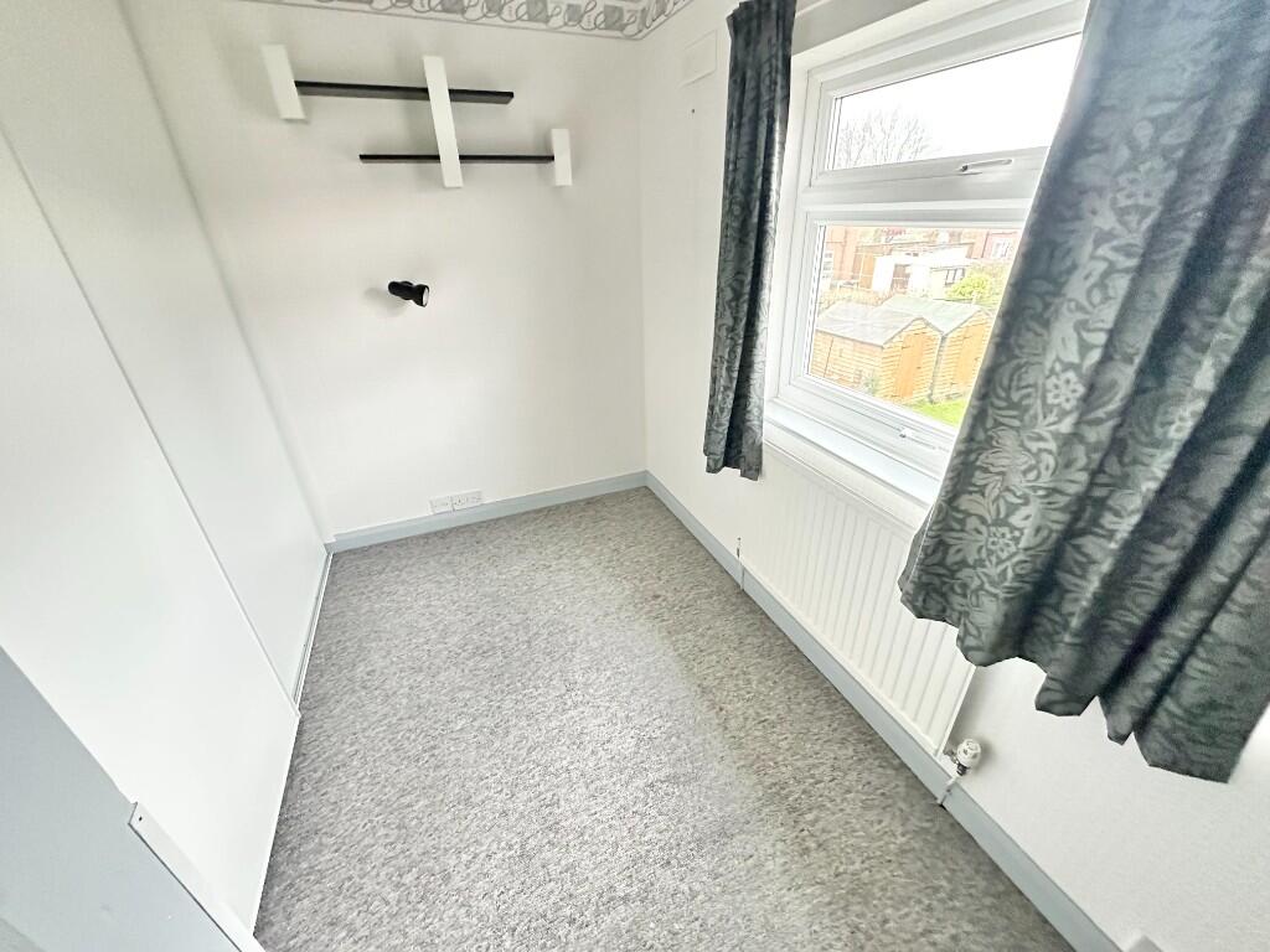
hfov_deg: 102.1
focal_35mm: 14
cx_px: 635
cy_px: 476
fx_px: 514
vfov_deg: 85.7
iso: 1000
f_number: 2.2
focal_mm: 2.22
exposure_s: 1/60
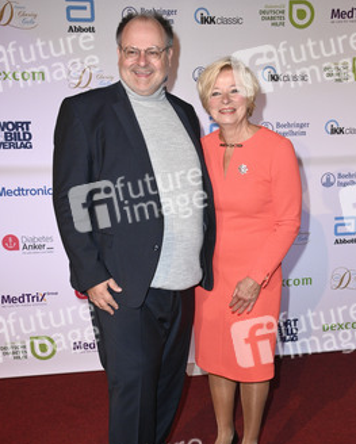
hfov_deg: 31.5
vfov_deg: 38.6
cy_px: 268
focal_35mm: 48
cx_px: 177
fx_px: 631
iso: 3200
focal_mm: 42
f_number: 5.6
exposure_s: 1/160
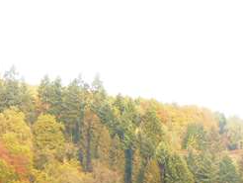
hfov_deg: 16.2
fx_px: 829
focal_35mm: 118
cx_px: -24
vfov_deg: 12.2
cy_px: 236
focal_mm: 7.3
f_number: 3.7
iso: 160
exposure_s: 1/30
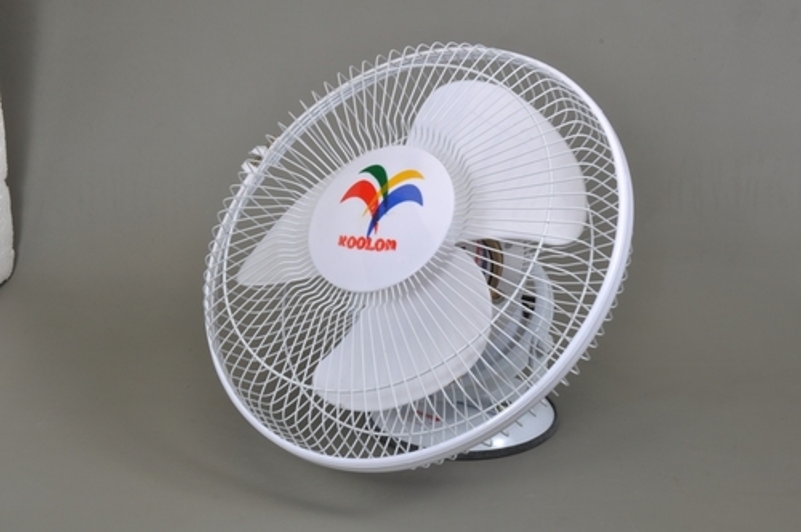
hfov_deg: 20.6
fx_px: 2200
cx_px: 400
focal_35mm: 99
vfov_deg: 13.8
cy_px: 266
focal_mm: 66
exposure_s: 1/25
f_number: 22
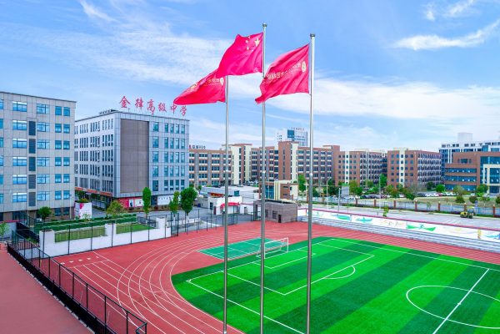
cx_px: 250
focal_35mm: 22
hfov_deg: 78.6
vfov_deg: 57.2
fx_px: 306
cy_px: 167
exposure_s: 1/350
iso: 100
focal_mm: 8.38
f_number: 2.8
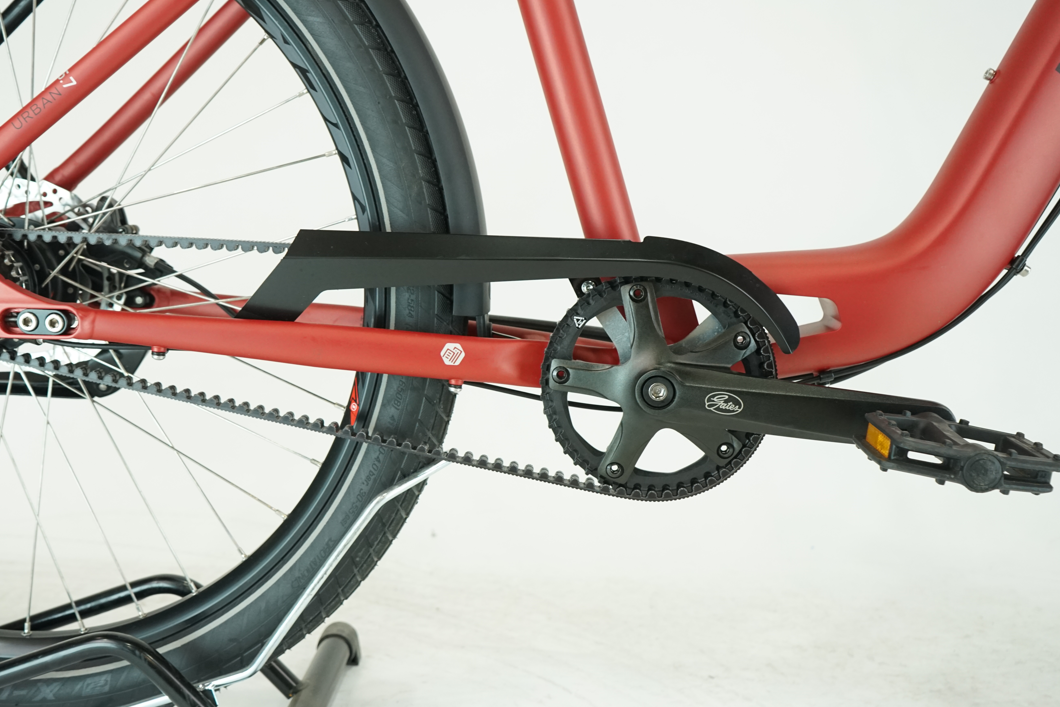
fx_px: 1119
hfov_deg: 50.6
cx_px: 469
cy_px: 345
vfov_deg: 35.1
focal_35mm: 38
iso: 1600
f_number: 5.6
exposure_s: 1/200
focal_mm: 33
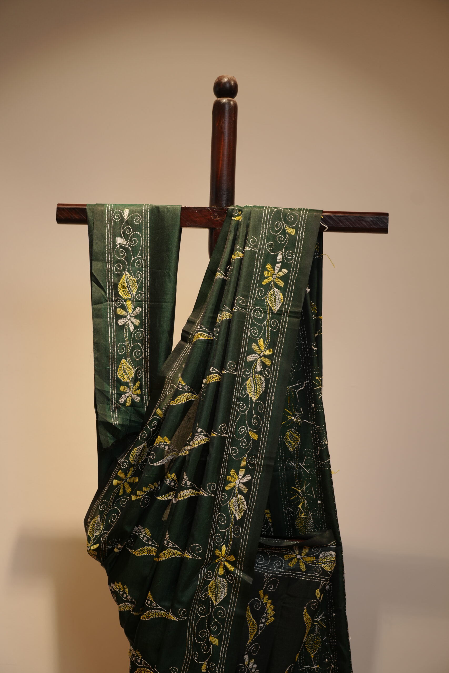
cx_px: 224
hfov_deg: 25.5
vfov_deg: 37.5
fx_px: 991
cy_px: 336
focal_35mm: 53
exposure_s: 1/100
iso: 320
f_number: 4
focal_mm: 53
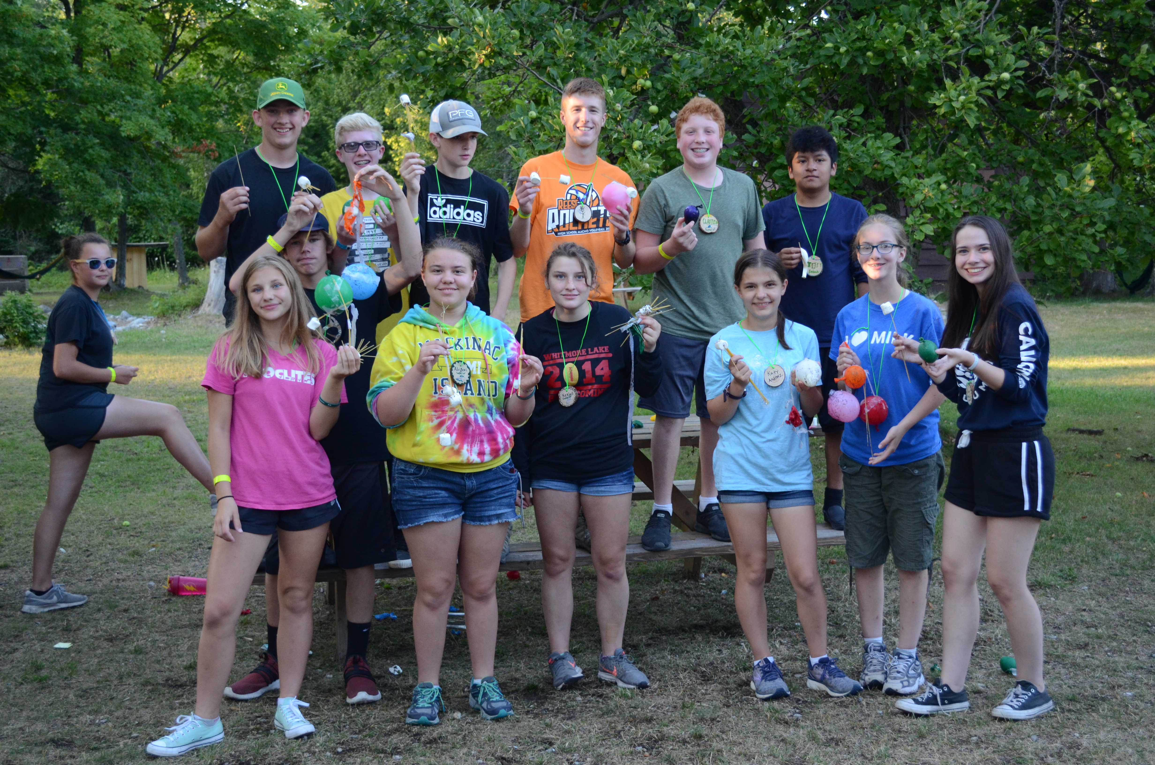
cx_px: 578
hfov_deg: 43.7
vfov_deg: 29.7
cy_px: 382
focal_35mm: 45
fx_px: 1441
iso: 1000
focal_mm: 30
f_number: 4.5
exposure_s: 1/250
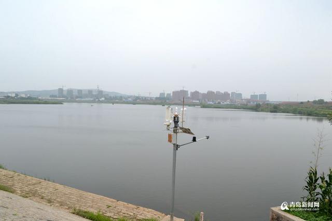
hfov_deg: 67.4
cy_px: 110
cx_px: 166
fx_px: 249
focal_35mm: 27
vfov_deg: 47.9
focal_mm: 18
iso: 400
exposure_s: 1/400
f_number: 10
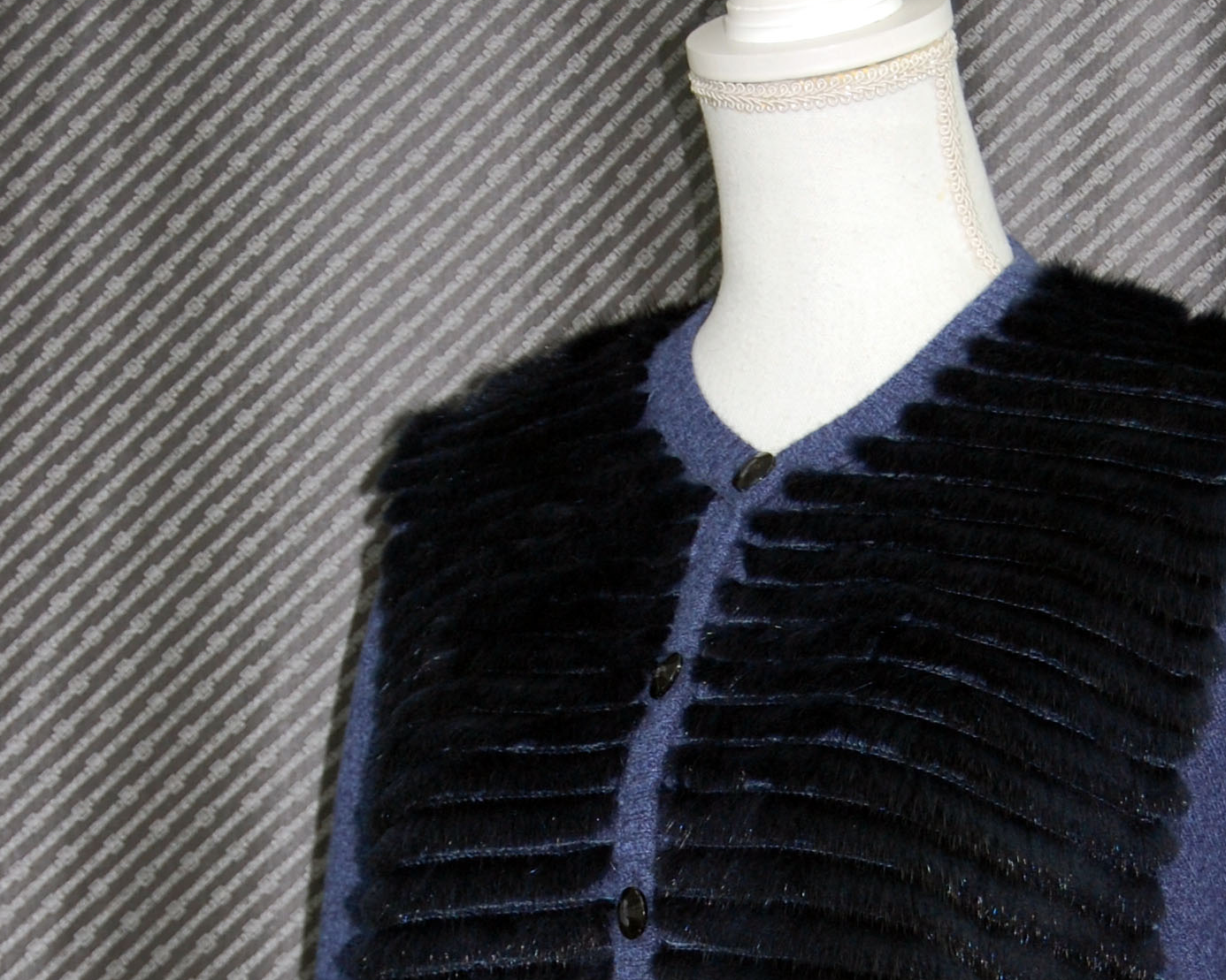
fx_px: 4209
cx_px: 807
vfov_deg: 13.1
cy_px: 941
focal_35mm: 116
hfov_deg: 16.5
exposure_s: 1/60
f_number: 4.8
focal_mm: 38
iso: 400
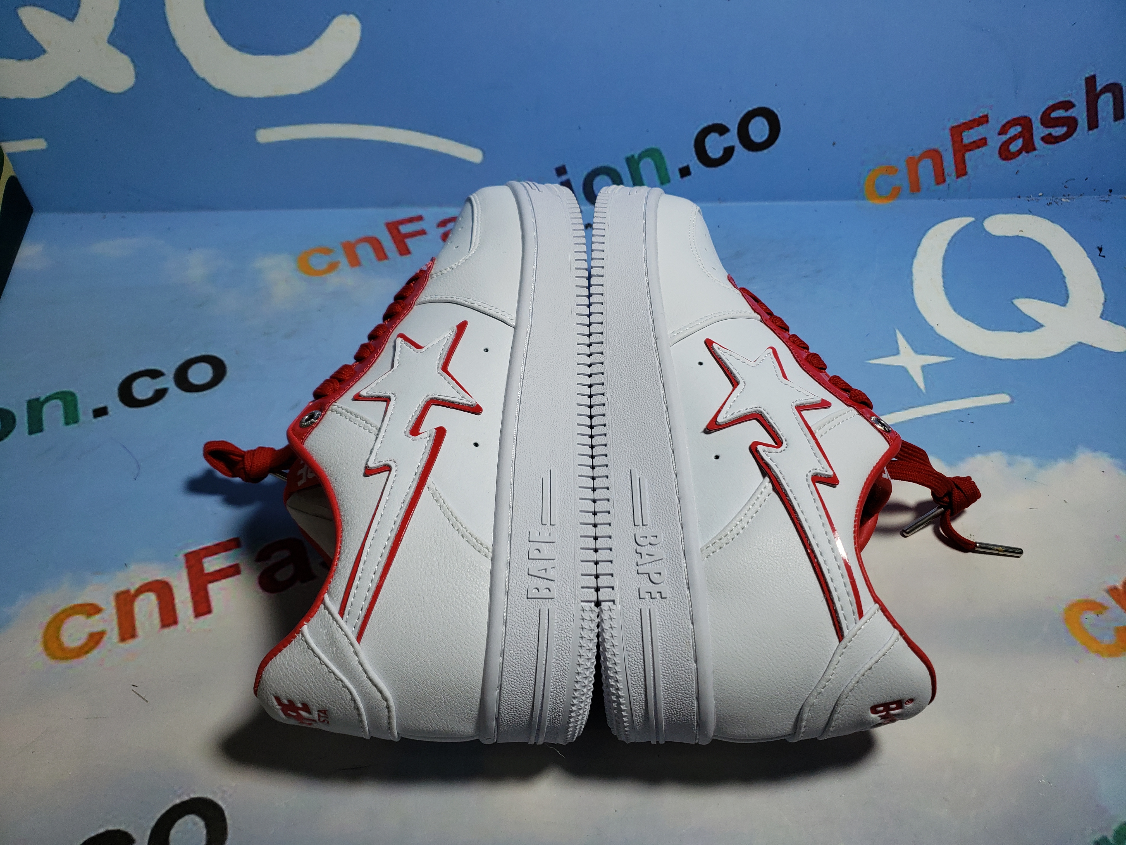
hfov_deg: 67.3
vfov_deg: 53.1
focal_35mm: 26
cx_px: 563
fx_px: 846
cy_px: 422
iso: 50
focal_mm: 4.3
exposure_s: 1/775
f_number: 1.5
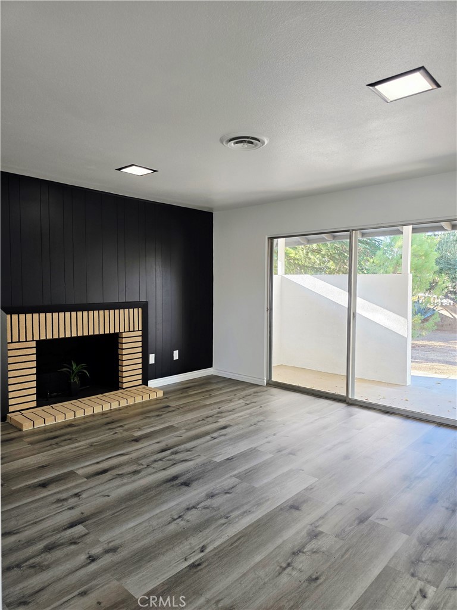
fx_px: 405
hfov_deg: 58.9
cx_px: 228
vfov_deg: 73.9
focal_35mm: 23
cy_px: 305
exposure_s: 1/120
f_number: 1.7
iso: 100
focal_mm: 6.3
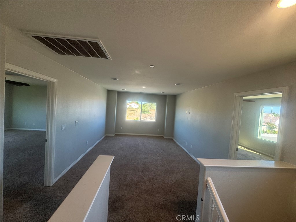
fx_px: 120
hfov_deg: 102.1
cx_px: 148
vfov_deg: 85.7
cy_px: 111
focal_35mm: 14
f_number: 2.2
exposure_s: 1/120
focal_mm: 2.22
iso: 125
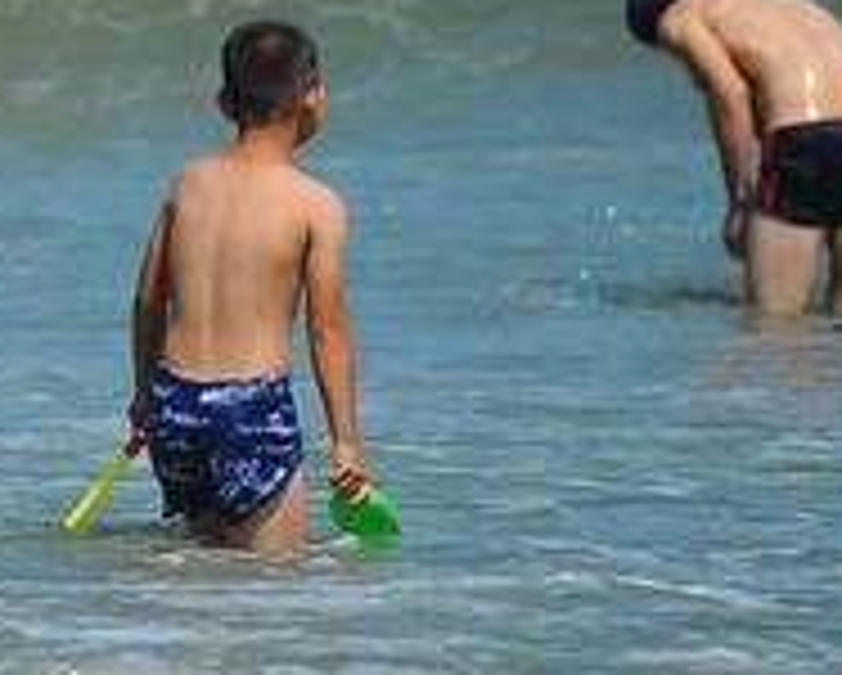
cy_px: -94
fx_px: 23973
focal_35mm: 961
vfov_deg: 1.6
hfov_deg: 2.0
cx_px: -248
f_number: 5.6
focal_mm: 300
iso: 200
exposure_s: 1/1250
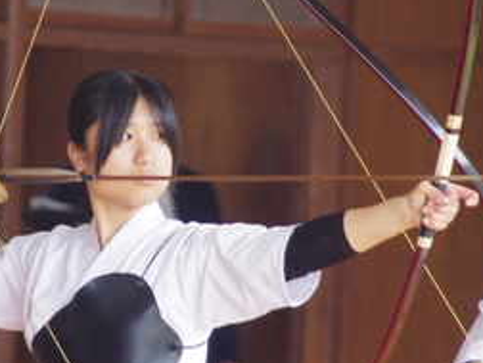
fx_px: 8790
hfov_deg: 3.1
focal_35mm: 630
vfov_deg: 2.4
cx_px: 163
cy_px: 187
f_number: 6.7
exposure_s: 1/200
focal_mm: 220
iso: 1600
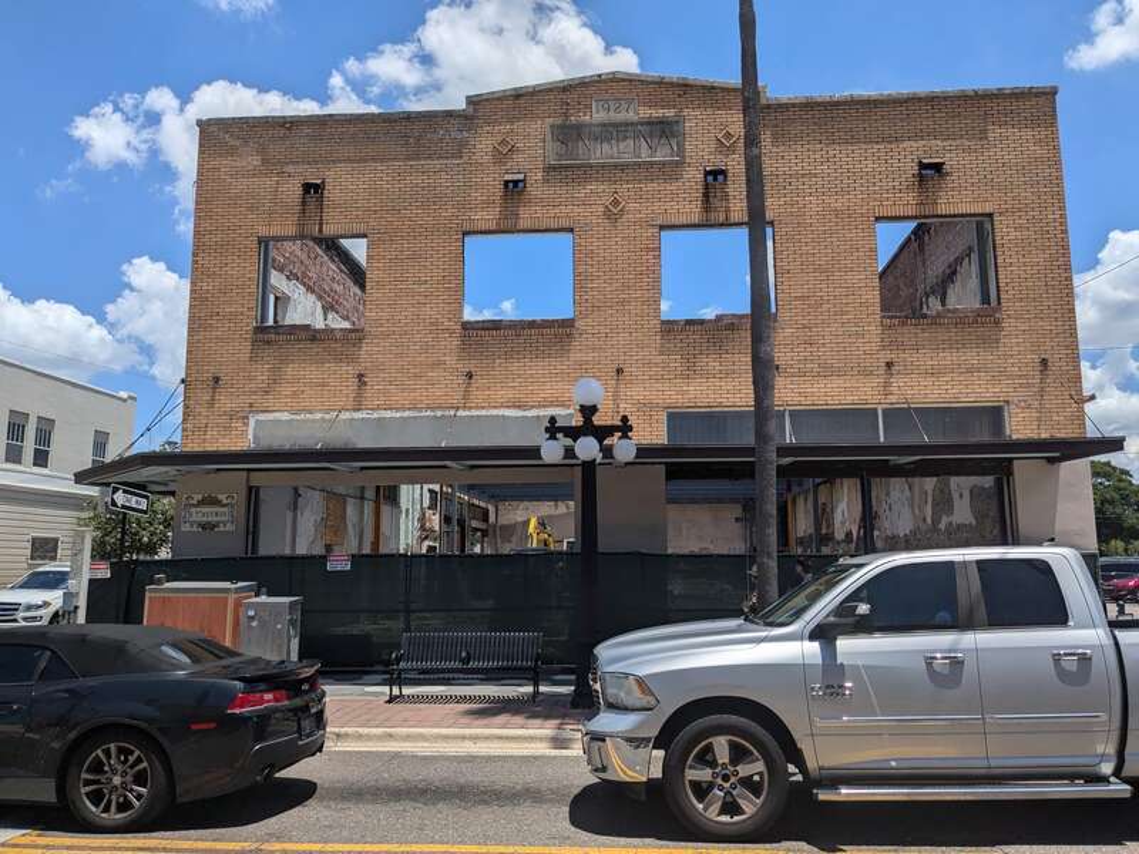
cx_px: 570
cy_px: 427
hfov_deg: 65.3
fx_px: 888
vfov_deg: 51.4
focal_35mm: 27
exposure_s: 1/7812
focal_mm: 4.38
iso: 66
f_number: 1.73
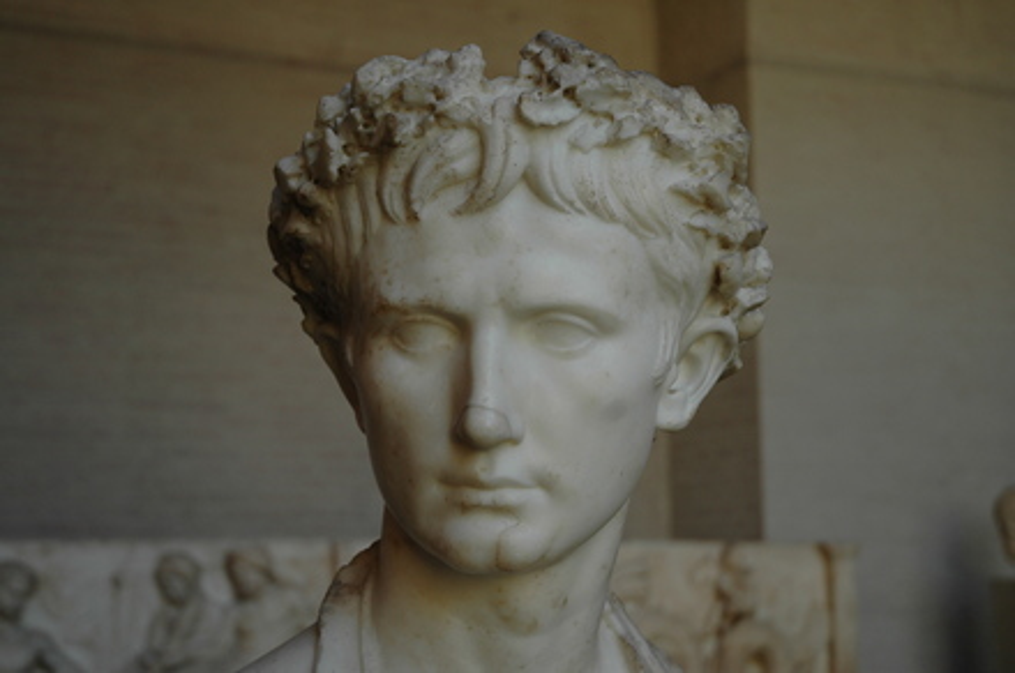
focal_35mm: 60
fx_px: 1689
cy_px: 336
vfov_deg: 22.6
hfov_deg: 33.4
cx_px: 508
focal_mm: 40
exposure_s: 1/60
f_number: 4.5
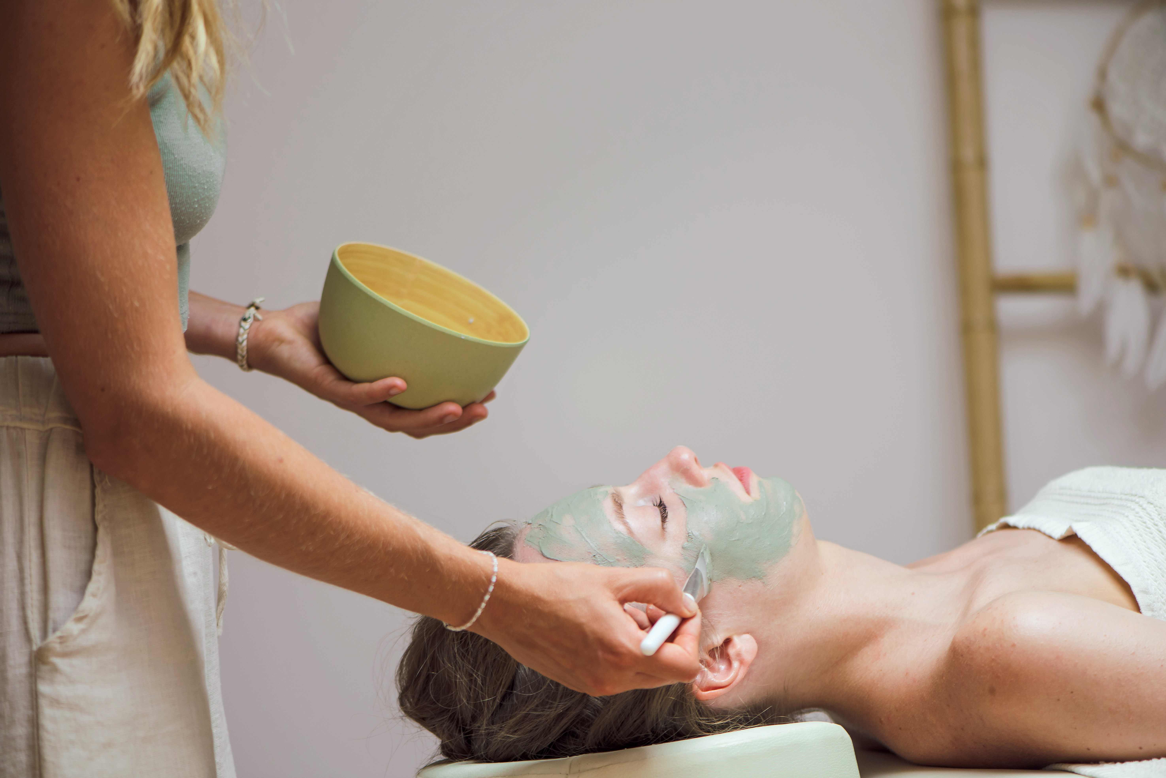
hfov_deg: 19.4
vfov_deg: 13.1
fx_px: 3402
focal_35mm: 105
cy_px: 389
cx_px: 583
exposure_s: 1/250
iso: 250
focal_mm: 105
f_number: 3
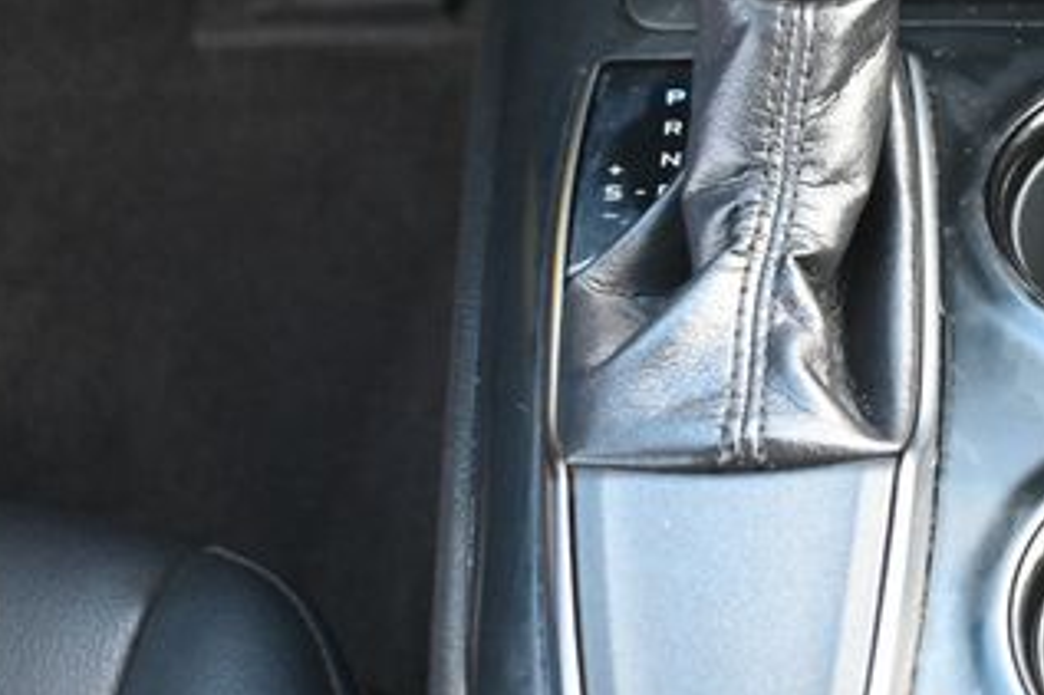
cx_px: 1008
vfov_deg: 12.5
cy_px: 59
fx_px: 3159
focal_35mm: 109
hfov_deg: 18.3
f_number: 5.3
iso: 3200
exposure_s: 1/100
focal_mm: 36
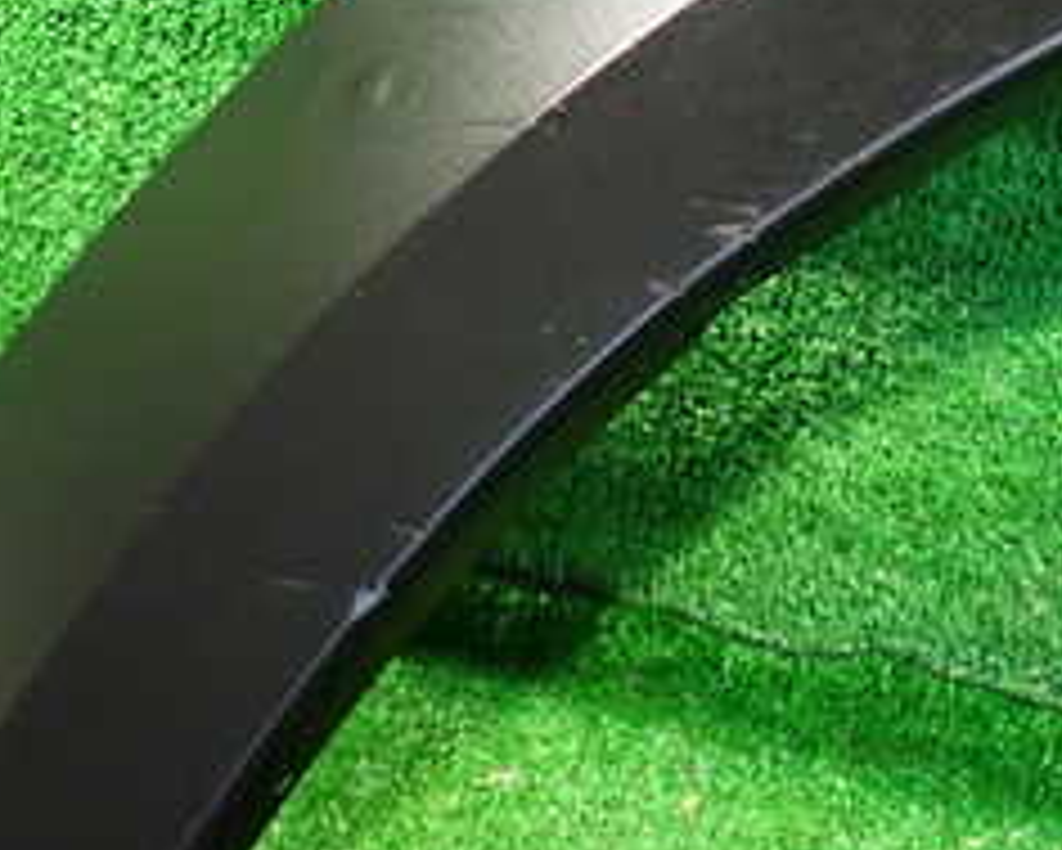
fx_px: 1950
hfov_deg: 29.8
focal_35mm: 62
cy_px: 301
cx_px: 842
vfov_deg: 24.5
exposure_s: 1/30
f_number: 2
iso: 500
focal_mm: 4.5
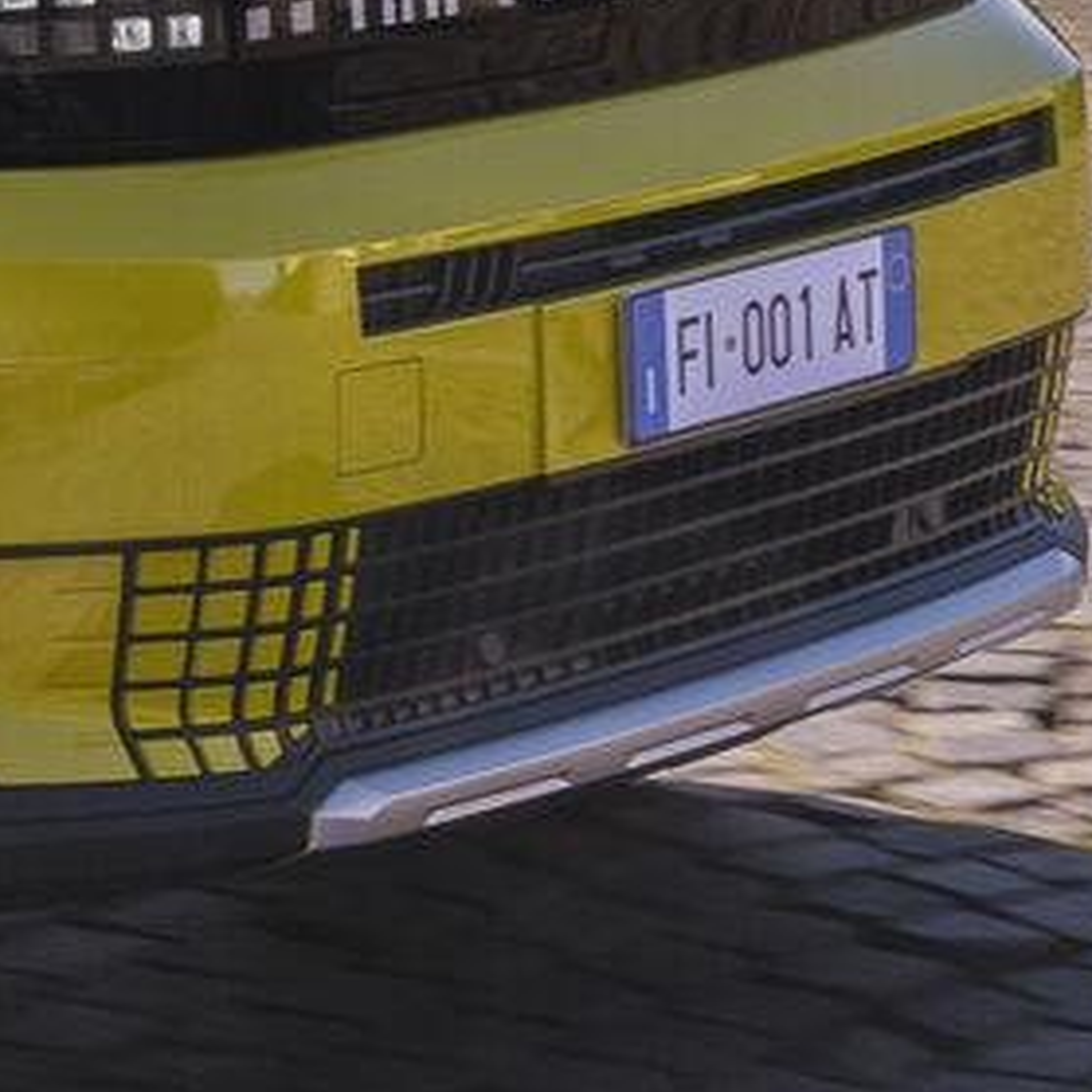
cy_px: -399
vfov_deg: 8.4
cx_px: -172
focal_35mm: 205
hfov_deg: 8.5
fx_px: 7317
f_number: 13
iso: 64
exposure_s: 1/100
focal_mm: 35
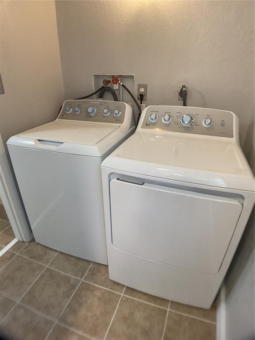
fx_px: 285
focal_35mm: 29
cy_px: 170
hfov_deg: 48.2
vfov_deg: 61.7
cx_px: 128
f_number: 1.8
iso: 100
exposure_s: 1/60
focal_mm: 3
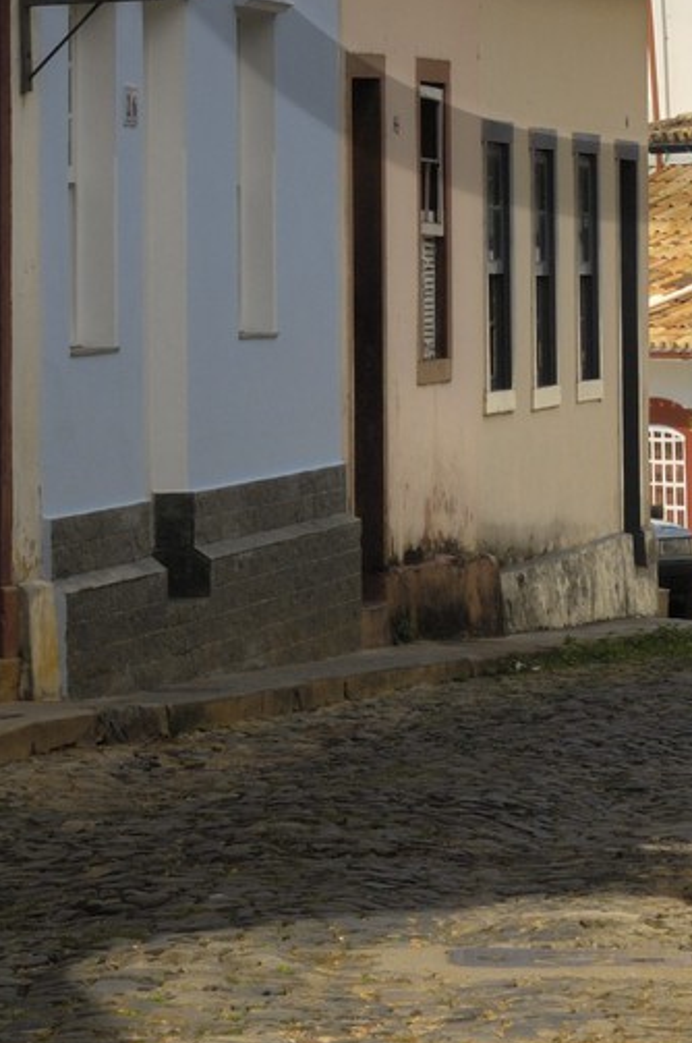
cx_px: 665
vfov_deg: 8.8
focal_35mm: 229
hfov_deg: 6.0
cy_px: -423
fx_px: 6621
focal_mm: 48
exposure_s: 1/125
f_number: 12
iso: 100
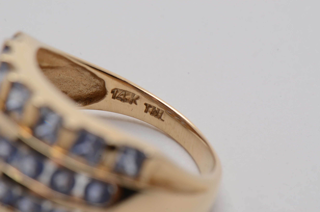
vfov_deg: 10.7
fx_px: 1131
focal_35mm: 128
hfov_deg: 16.1
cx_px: 160
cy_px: 106
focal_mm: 85
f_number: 18
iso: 200
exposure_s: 1/125
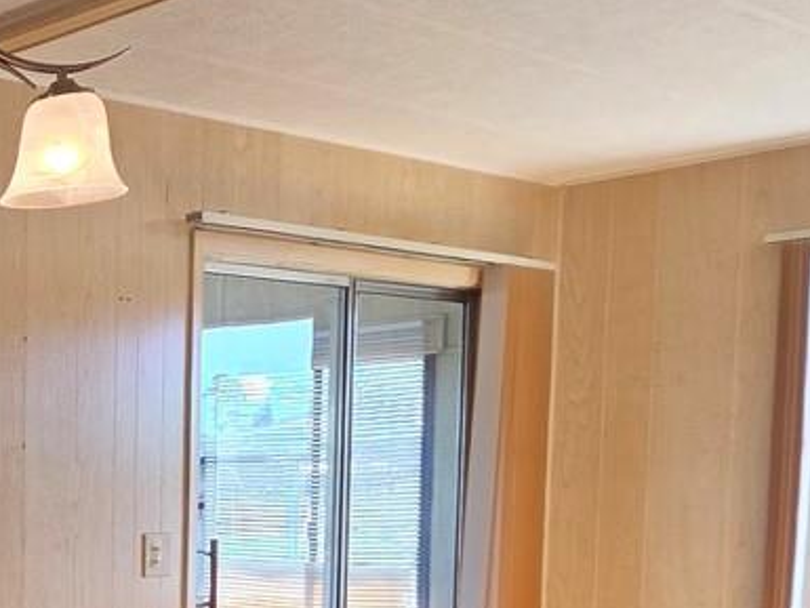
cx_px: -629
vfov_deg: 25.7
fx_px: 1264
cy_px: 606
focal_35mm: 54
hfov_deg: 22.2
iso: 64
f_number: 1.9
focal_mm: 2.2
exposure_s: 1/120
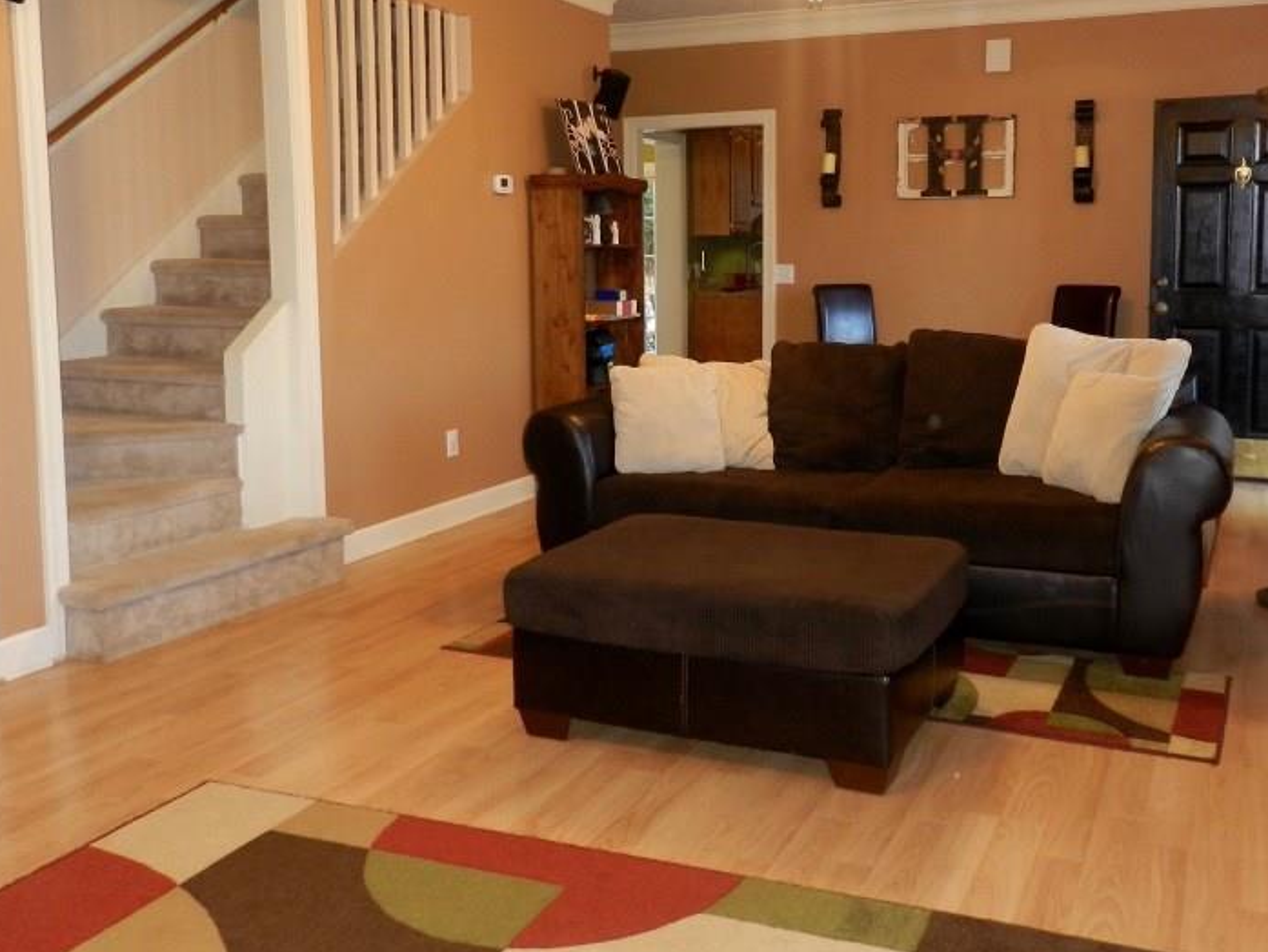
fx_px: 1209
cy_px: 359
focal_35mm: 33
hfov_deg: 55.0
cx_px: 751
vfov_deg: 42.6
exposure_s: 1/30
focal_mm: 4
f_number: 3.4
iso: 200
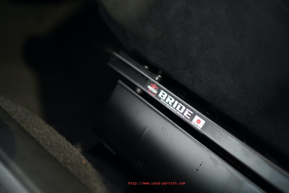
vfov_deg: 37.9
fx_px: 281
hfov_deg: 54.4
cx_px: 144
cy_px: 96
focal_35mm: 35
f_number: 1.4
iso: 1600
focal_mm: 35
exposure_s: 1/40
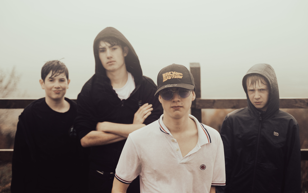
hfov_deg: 35.7
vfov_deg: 22.7
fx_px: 478
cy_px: 97
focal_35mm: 57
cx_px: 153
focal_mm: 55
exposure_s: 1/320
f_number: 2.8
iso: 400
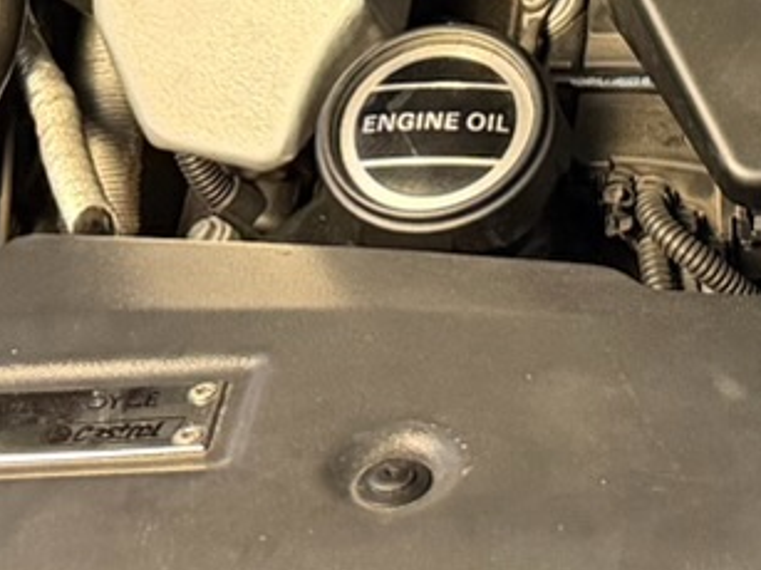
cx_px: 947
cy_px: -322
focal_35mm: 160
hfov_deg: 12.0
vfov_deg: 9.0
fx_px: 3516
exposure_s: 1/33
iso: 800
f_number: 1.78
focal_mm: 6.76
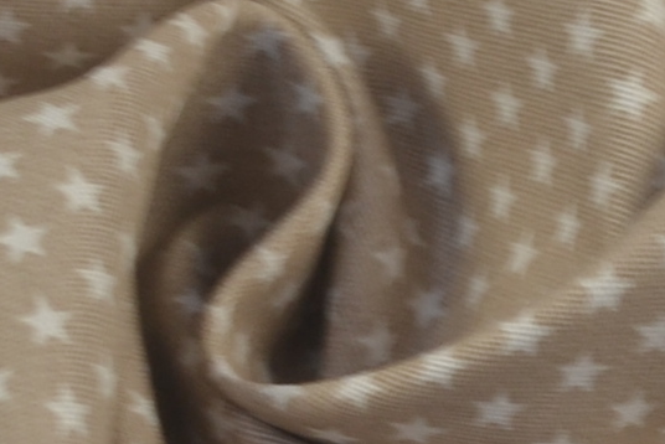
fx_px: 6432
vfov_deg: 4.0
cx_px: 270
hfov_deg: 5.9
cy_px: 174
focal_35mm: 348
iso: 100
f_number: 8
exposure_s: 1/15
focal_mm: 36
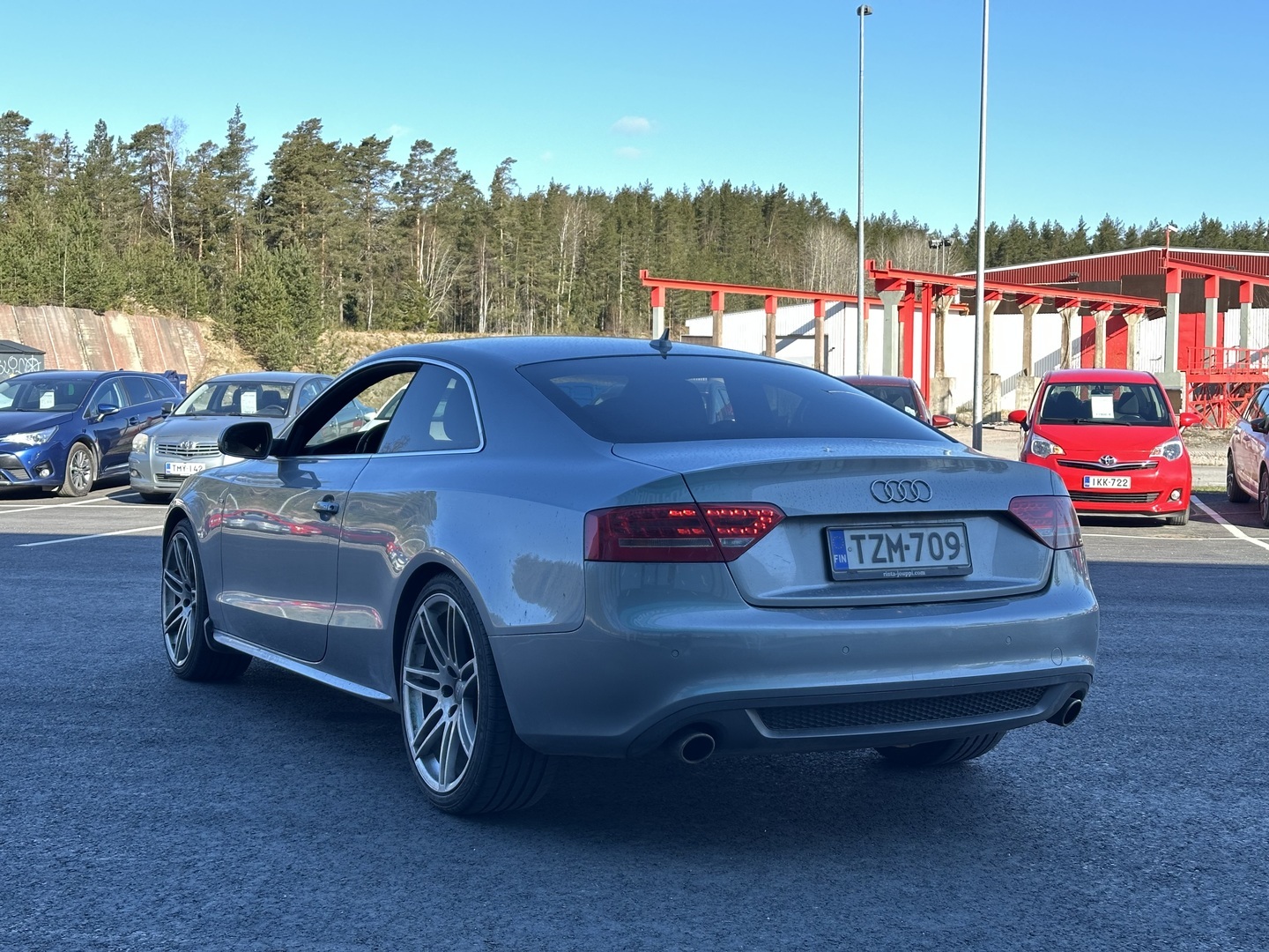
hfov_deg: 39.7
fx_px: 1760
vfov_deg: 30.3
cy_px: 476
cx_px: 634
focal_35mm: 48
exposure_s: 1/406
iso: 64
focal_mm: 6.86
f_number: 1.78
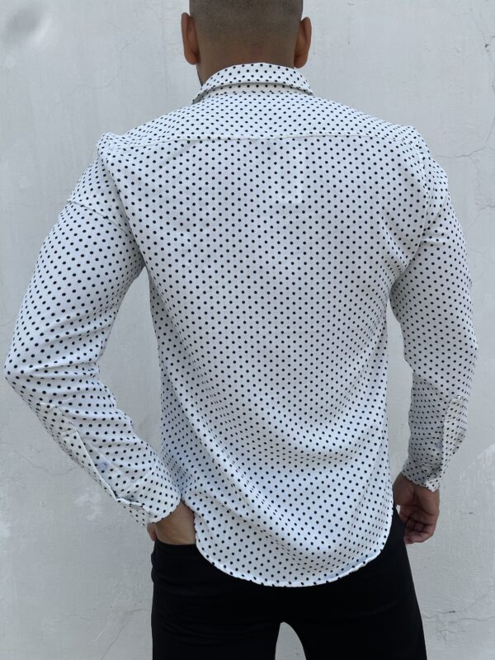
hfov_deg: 54.9
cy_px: 330
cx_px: 248
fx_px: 477
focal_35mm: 25
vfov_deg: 69.4
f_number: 1.6
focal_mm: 5.1
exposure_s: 1/2660
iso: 32
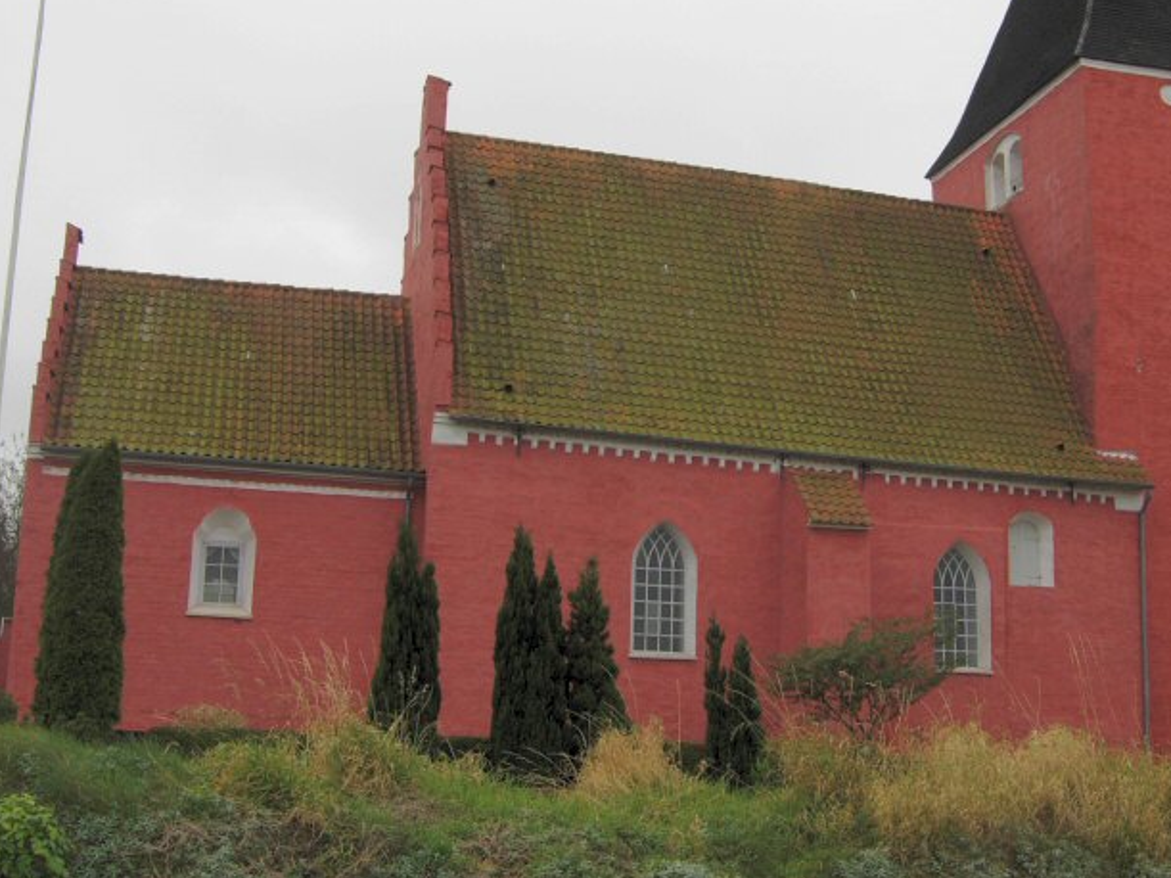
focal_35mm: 53
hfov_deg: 36.1
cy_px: 283
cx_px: 698
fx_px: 1793
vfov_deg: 27.3
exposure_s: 1/264
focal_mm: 7.5
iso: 50
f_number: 4.3
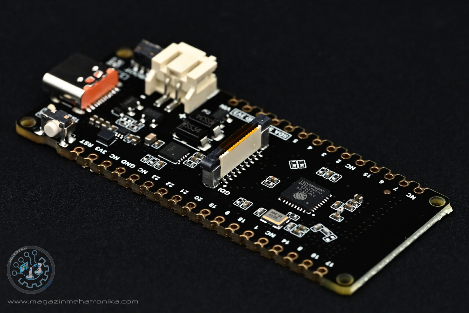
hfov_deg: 19.4
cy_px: 156
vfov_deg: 13.1
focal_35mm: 105
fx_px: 1369
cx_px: 234
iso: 800
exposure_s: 1/30
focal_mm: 105
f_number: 10
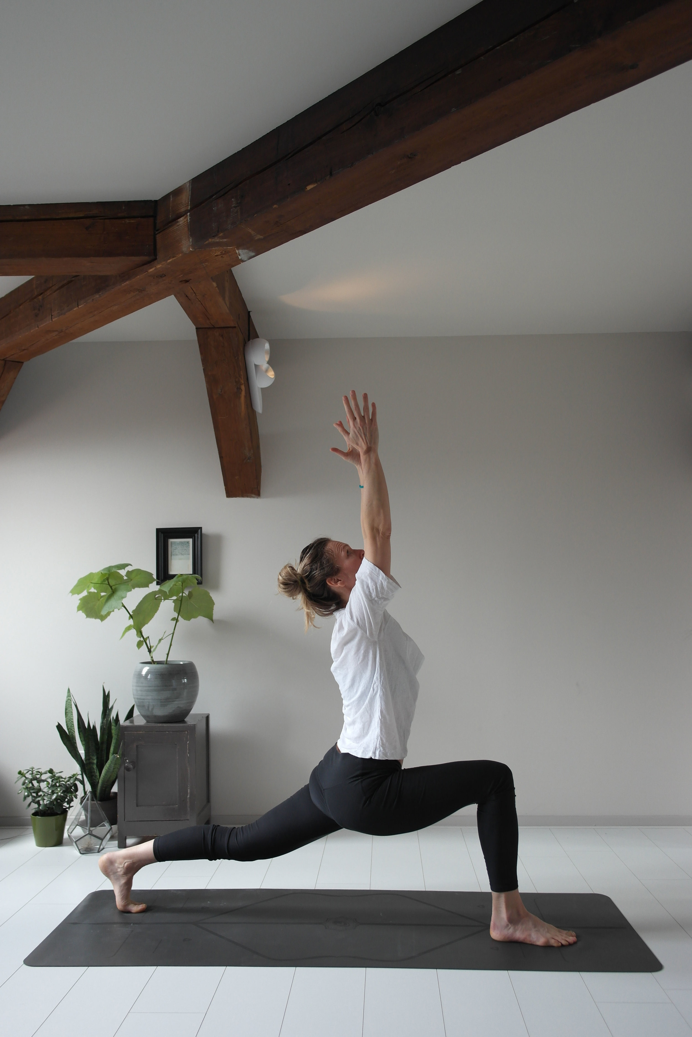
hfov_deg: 43.6
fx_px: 865
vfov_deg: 61.9
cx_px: 346
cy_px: 518
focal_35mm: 30
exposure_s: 1/80
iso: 200
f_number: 3.5
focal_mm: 20
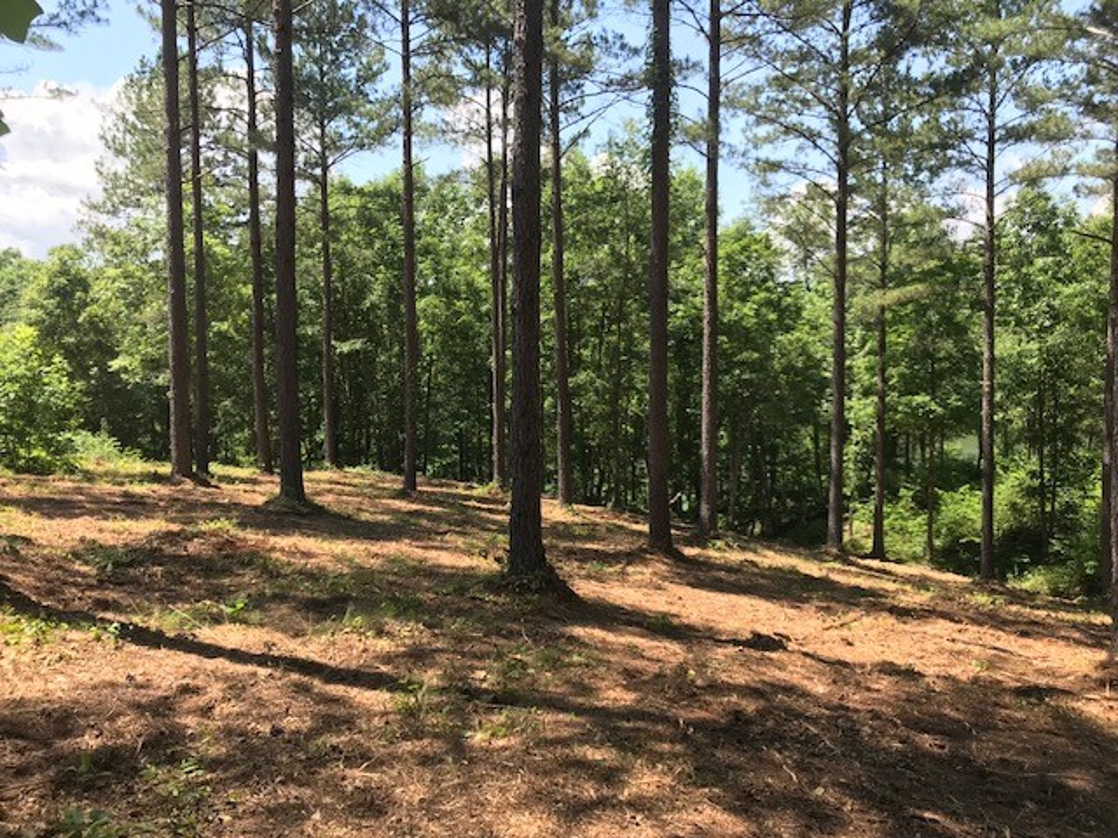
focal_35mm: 28
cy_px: 419
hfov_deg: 63.4
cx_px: 559
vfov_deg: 49.7
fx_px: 904
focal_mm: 3.99
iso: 20
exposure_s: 1/602
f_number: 1.8
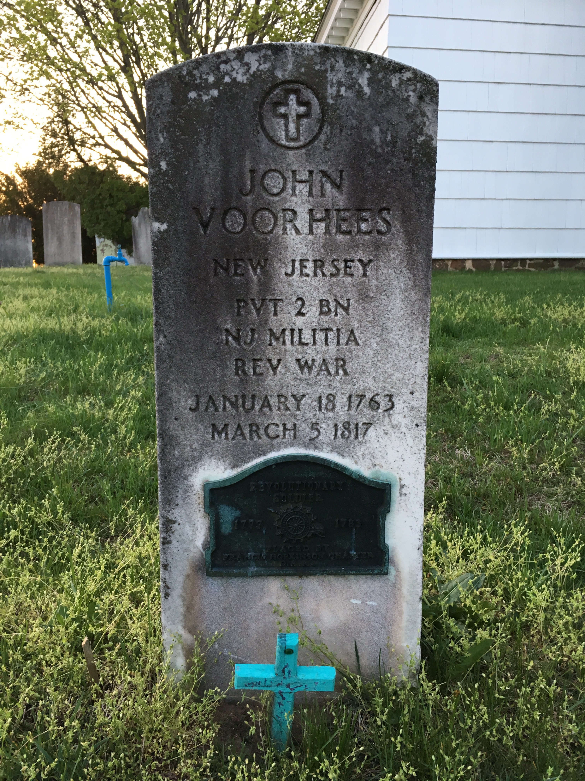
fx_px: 653
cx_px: 292
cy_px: 390
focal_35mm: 29
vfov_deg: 61.7
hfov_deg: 48.2
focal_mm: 4.15
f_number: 2.2
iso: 32
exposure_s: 1/30
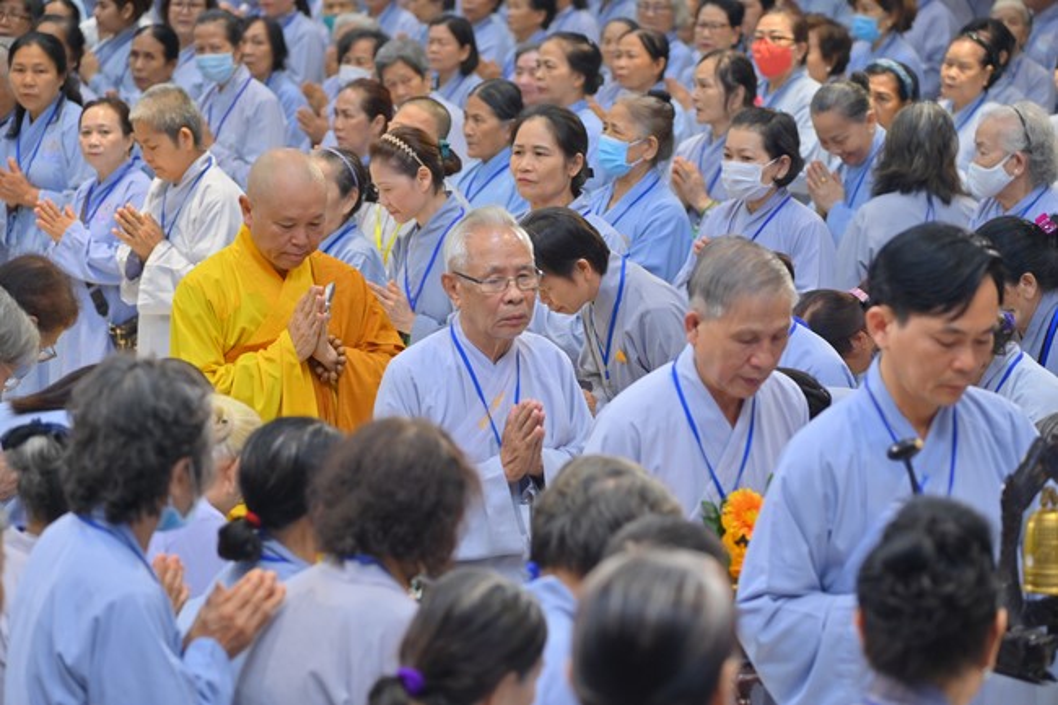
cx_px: 529
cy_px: 352
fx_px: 3526
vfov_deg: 11.4
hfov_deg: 17.1
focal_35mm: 120
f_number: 4.5
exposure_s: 1/100
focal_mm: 120
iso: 1000
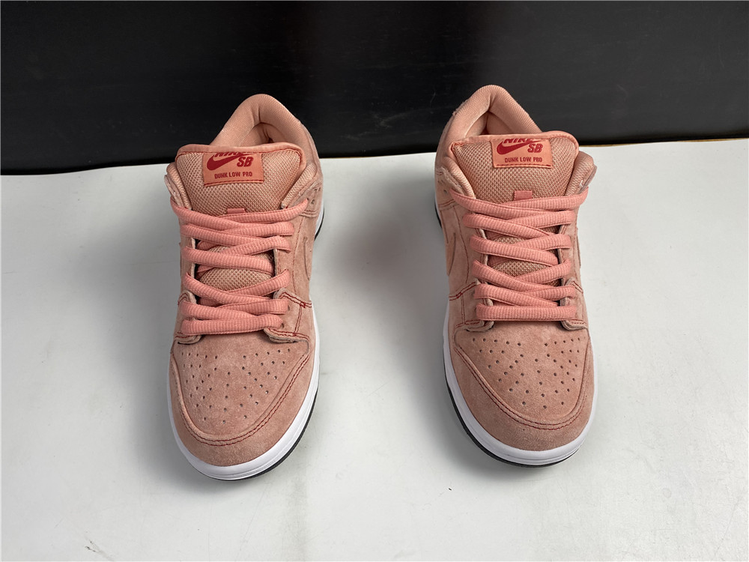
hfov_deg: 67.3
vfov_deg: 53.1
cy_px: 281
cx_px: 374
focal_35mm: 26
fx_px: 563
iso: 40
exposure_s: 1/100
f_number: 1.8
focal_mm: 4.25
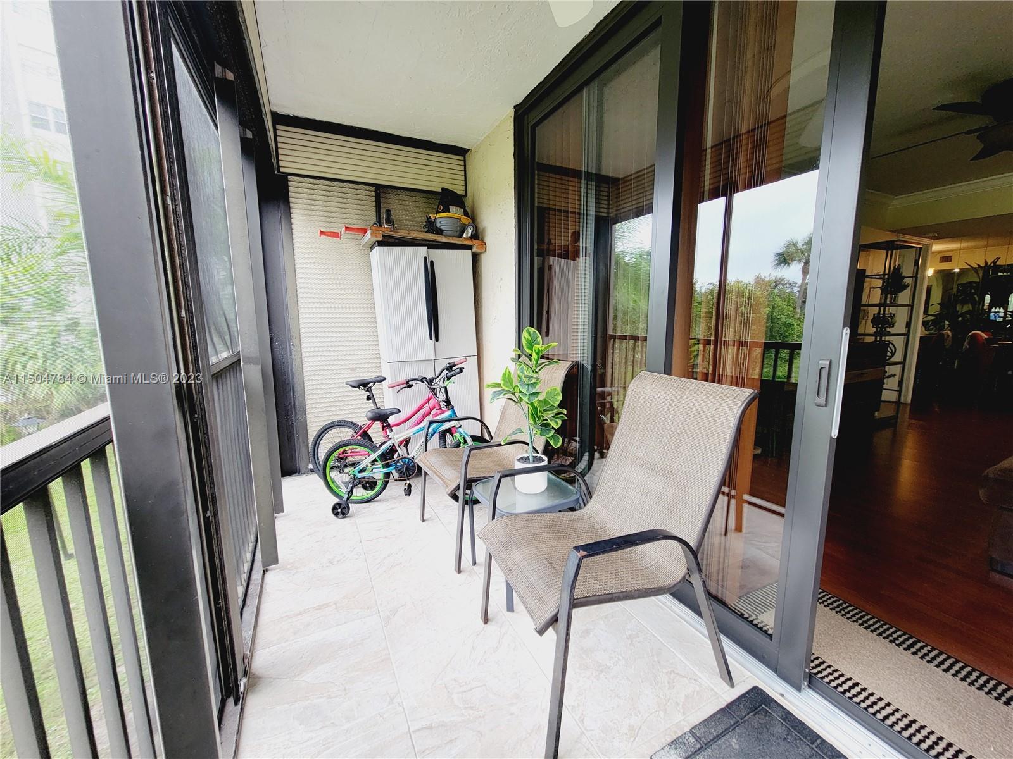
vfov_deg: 89.9
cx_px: 506
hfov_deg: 106.2
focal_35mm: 13
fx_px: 380
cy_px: 380
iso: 100
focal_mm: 2.2
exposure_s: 1/60
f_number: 2.2
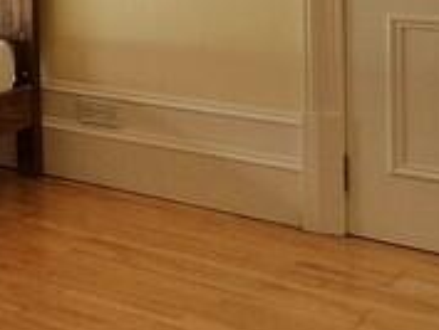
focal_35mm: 75
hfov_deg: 19.6
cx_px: -340
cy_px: -107
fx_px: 952
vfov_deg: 18.2
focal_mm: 1.8
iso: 50
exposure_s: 1/360
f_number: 2.2
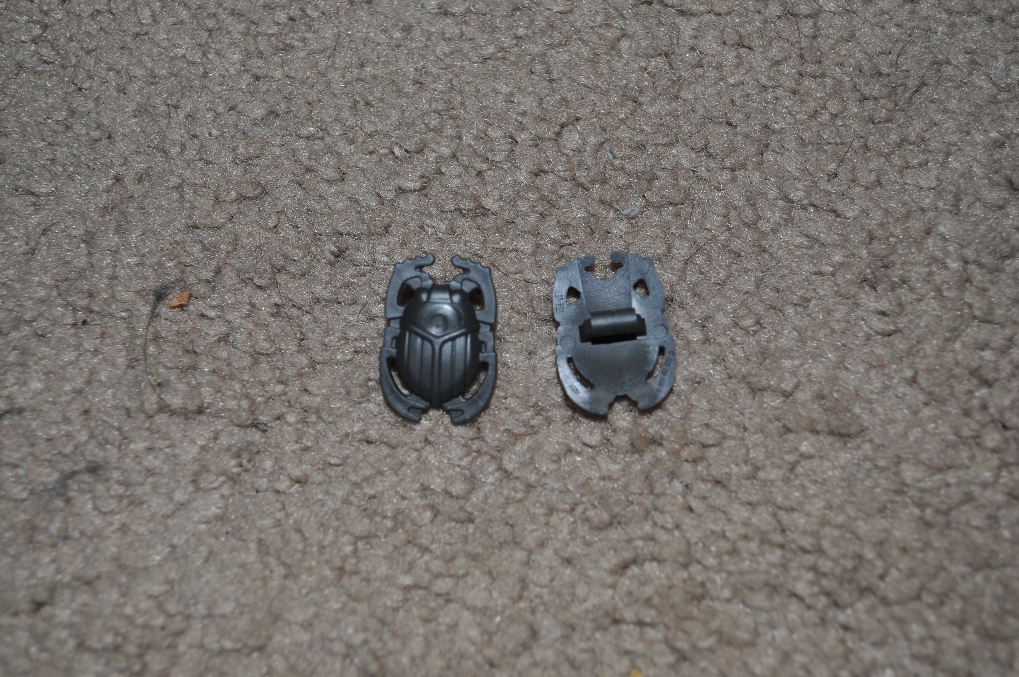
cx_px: 510
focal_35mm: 48
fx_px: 1357
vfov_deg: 28.0
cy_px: 338
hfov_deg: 41.2
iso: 200
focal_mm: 32
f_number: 5.6
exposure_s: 1/30
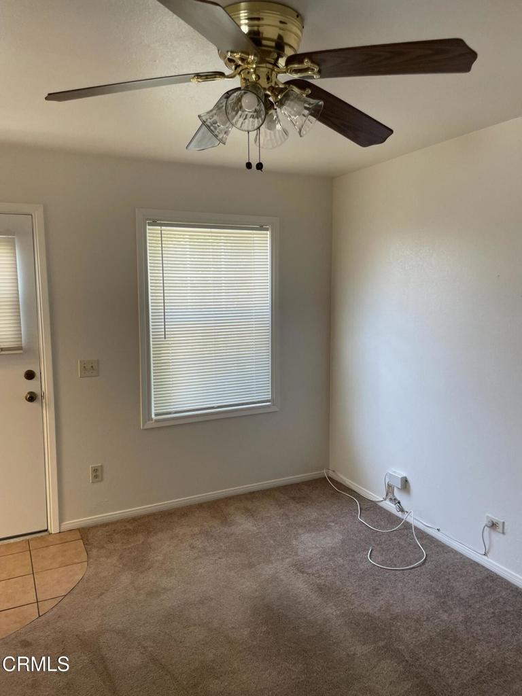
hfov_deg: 53.1
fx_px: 523
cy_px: 348
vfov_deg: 67.3
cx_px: 261
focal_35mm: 26
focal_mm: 4.2
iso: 80
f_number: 1.6
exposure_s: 1/120
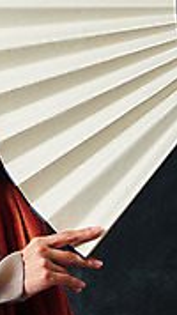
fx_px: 3433
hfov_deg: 2.9
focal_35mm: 411
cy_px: 28
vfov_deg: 5.2
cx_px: -36
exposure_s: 1/125
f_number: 10
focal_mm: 175
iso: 100
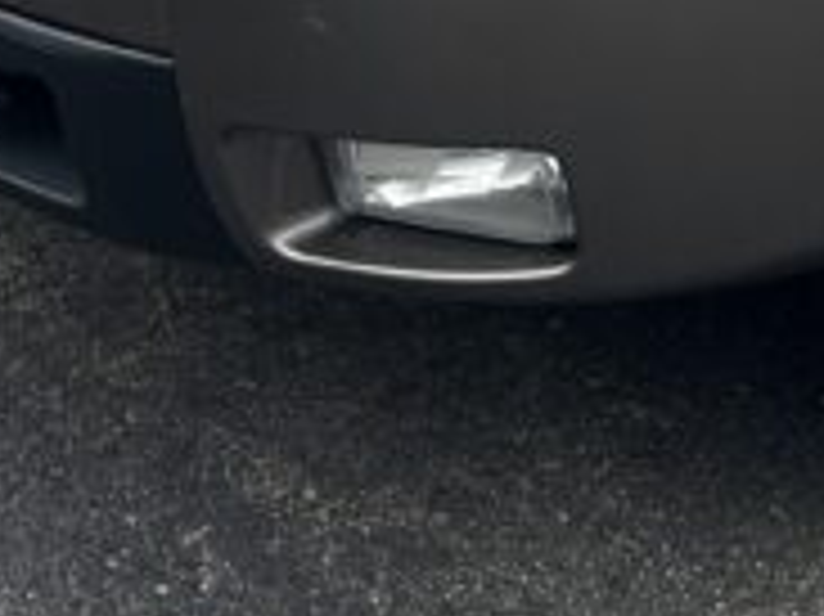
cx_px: 937
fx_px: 2593
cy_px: -553
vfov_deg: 12.2
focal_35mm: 109
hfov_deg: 17.4
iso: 50
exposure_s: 1/1361
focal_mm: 5.7
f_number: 1.5
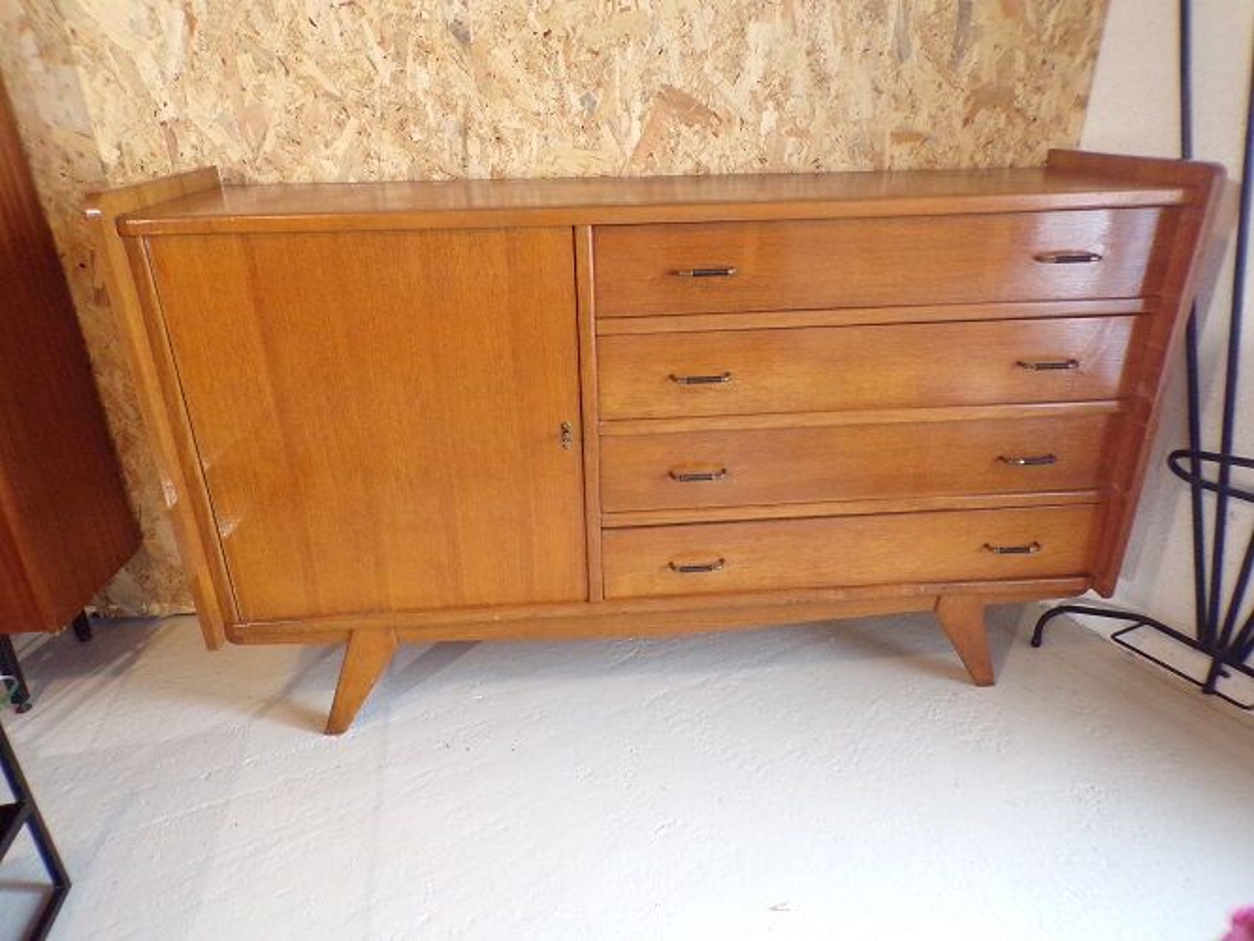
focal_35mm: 24
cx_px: 627
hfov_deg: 71.6
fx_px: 870
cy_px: 470
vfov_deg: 56.8
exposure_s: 1/17
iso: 471
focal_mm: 4.3
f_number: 3
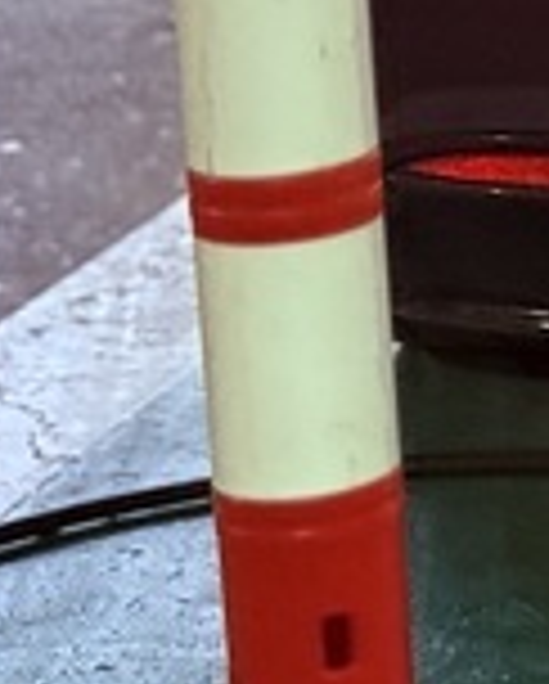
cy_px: -423
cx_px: 1670
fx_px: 4986
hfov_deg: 5.8
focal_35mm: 246
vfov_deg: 7.7
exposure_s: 1/33
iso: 500
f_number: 1.78
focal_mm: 6.76
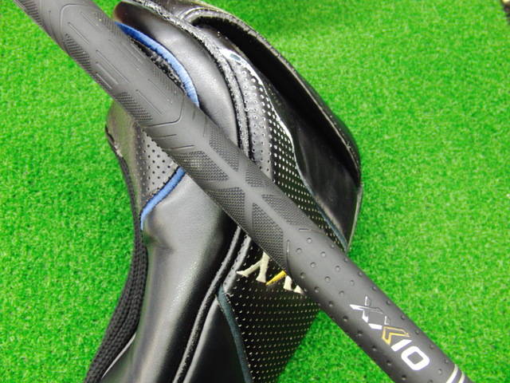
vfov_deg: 38.7
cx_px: 255
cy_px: 192
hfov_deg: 50.1
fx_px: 545
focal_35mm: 37
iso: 400
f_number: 3.6
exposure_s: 1/15
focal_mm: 6.42
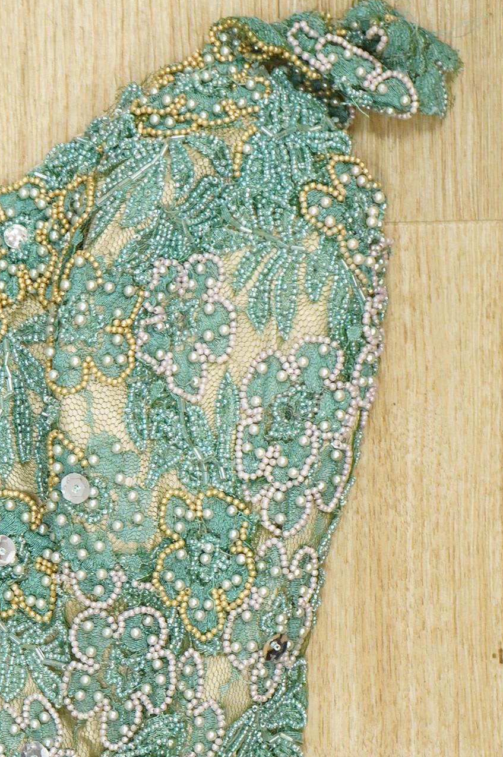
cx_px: -48
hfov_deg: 9.4
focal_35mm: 144
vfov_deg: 14.2
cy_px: 588
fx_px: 3024
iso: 3200
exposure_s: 1/160
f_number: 5.6
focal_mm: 61
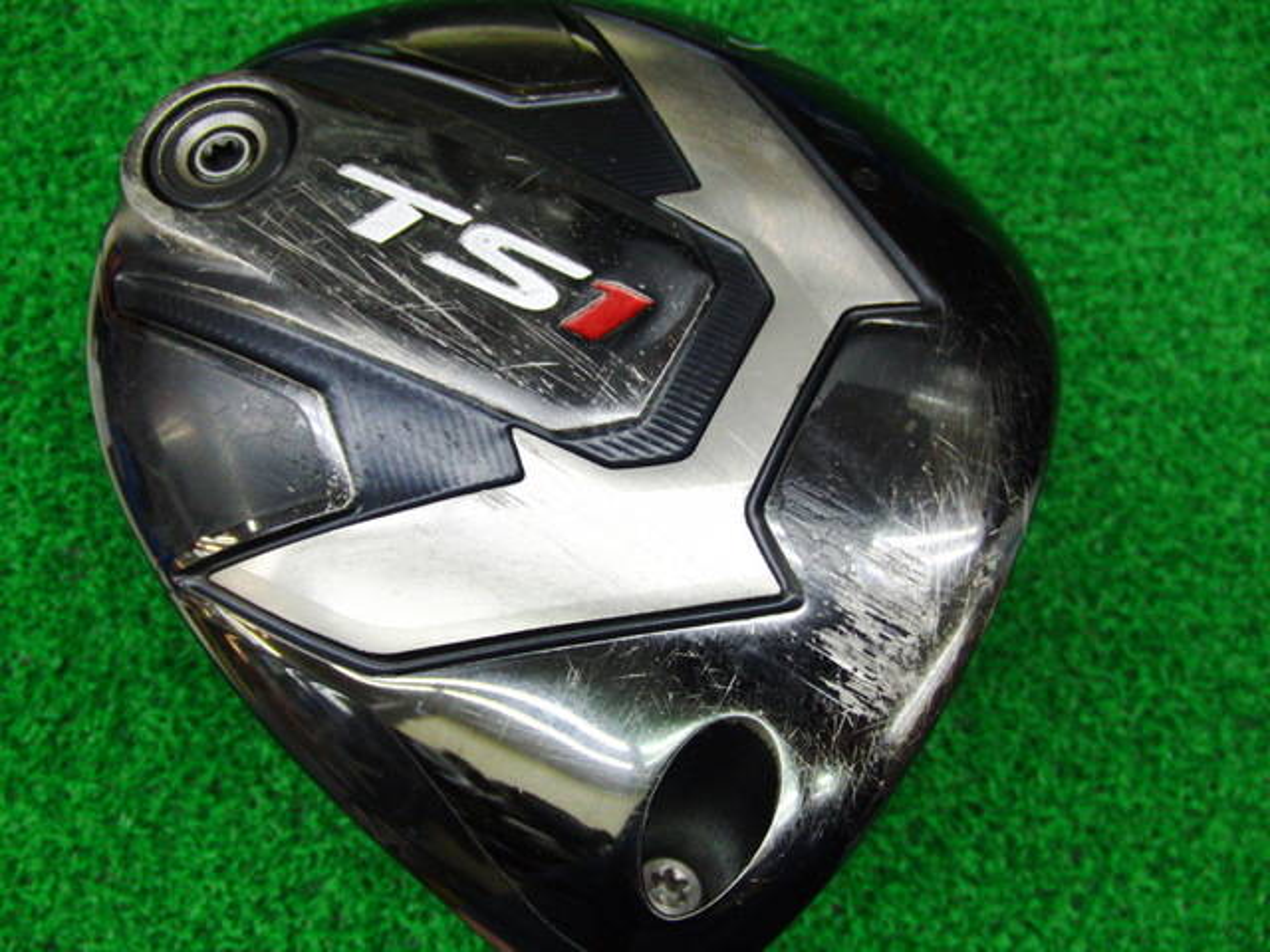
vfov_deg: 38.7
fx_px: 1357
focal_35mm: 37
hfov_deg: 50.1
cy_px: 476
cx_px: 635
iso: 400
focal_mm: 6.42
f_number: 3.6
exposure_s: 1/50
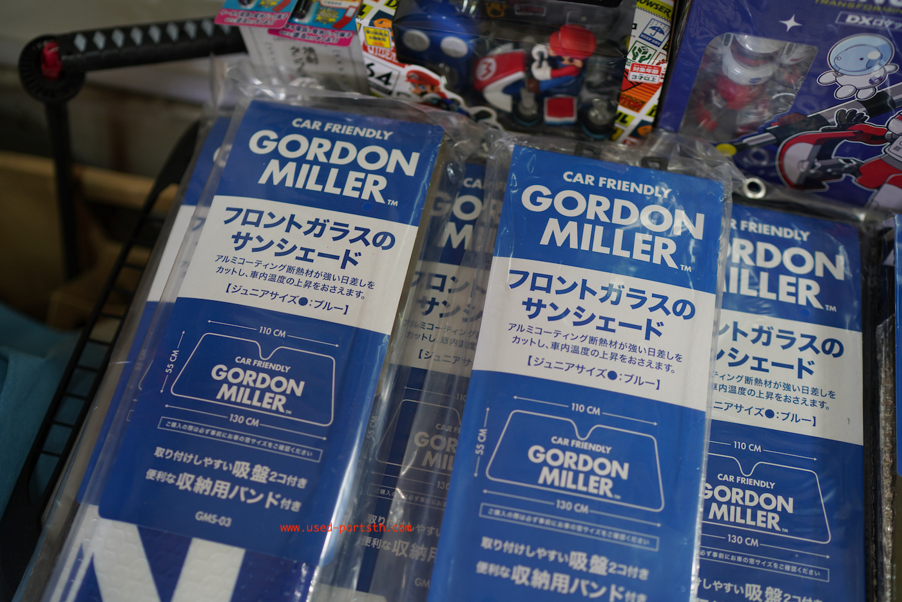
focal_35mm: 35
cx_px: 451
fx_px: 877
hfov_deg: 54.4
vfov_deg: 37.9
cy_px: 301
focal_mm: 35
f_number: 2
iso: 125
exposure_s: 1/40
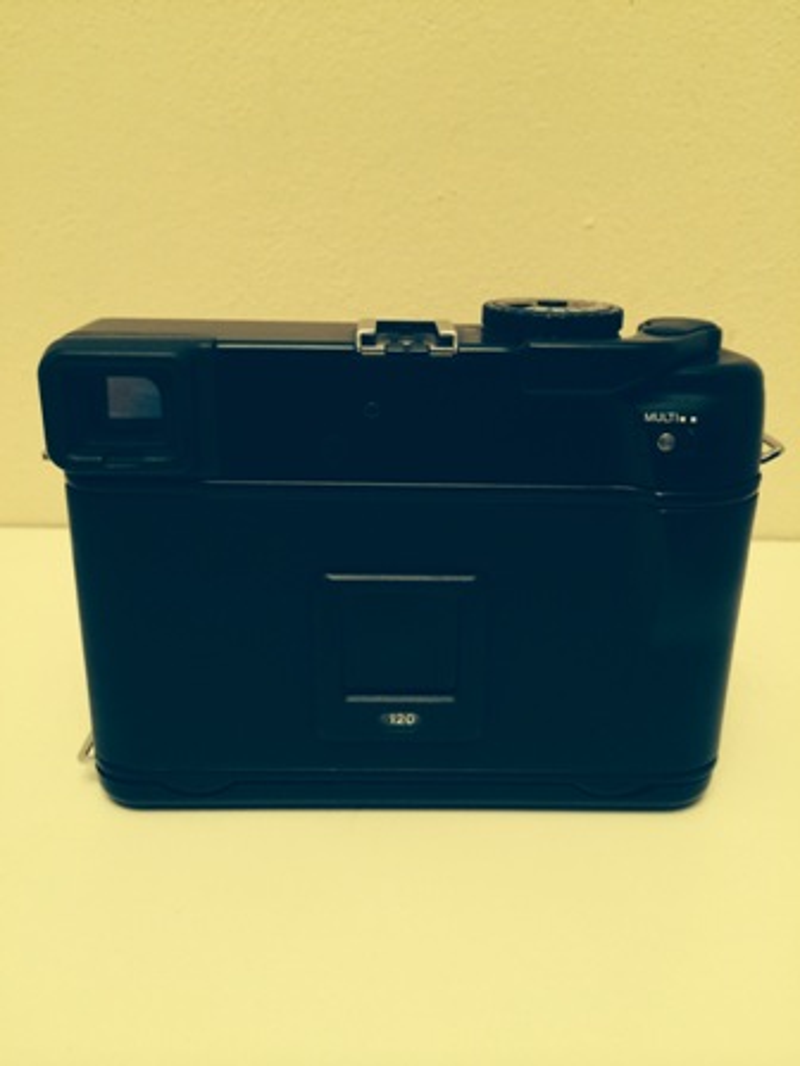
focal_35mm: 30
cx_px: 400
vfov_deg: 60.0
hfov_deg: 46.8
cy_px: 533
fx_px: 924
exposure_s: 1/25
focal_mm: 4.12
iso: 320
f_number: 2.2
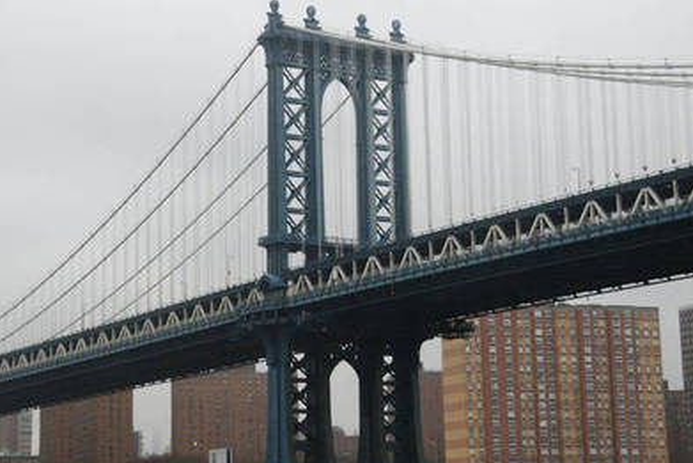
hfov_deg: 23.6
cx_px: 250
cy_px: 158
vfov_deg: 15.9
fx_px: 1656
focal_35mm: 86
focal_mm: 32
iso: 400
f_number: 4.2
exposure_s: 1/500
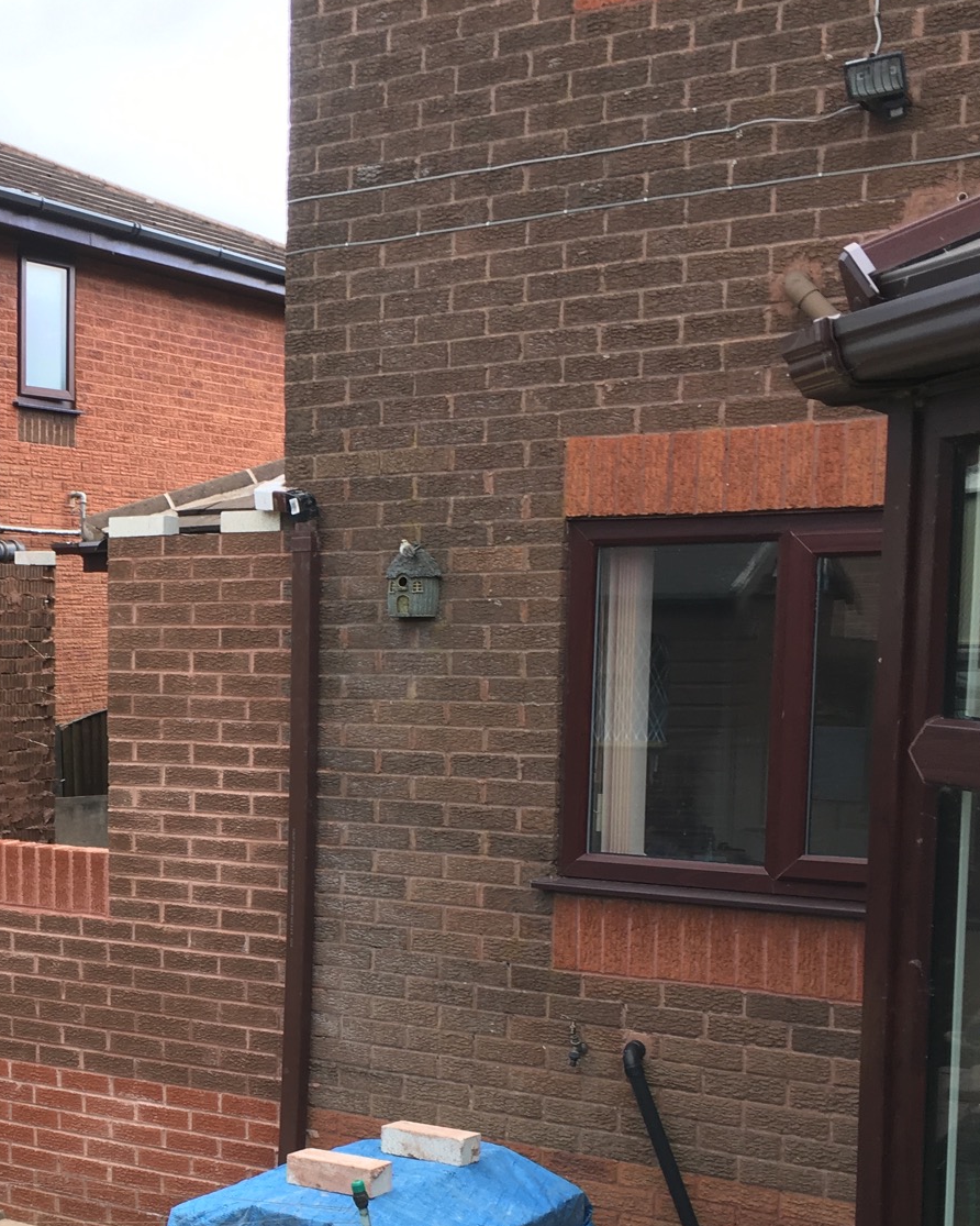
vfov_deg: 35.6
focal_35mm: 52
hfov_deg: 27.9
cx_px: 65
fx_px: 1885
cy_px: 829
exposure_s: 1/100
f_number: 2.2
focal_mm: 4.15
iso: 25
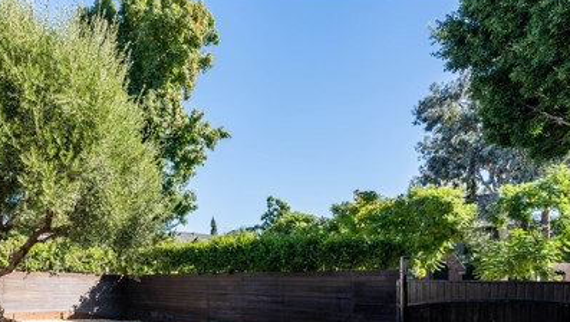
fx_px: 408
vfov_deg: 39.5
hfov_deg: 67.8
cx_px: 188
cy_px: 297
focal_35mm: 27
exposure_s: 1/125
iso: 100
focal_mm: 16
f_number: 16
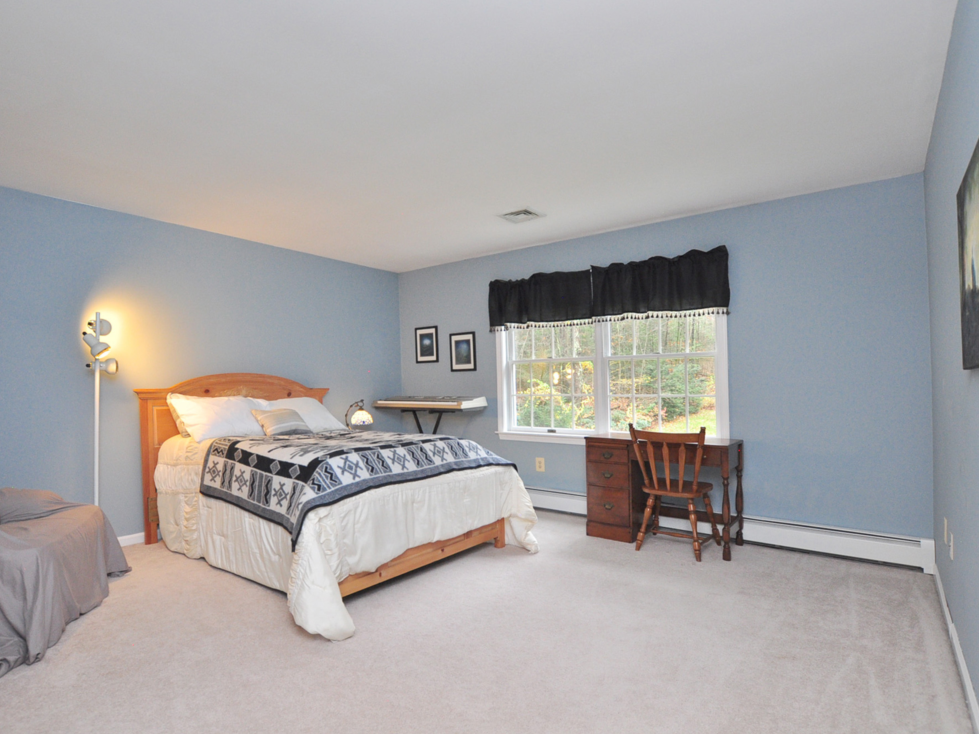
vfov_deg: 74.7
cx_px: 453
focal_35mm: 17
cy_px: 370
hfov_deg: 90.9
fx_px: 481
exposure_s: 1/60
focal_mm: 10
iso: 800
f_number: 4.5
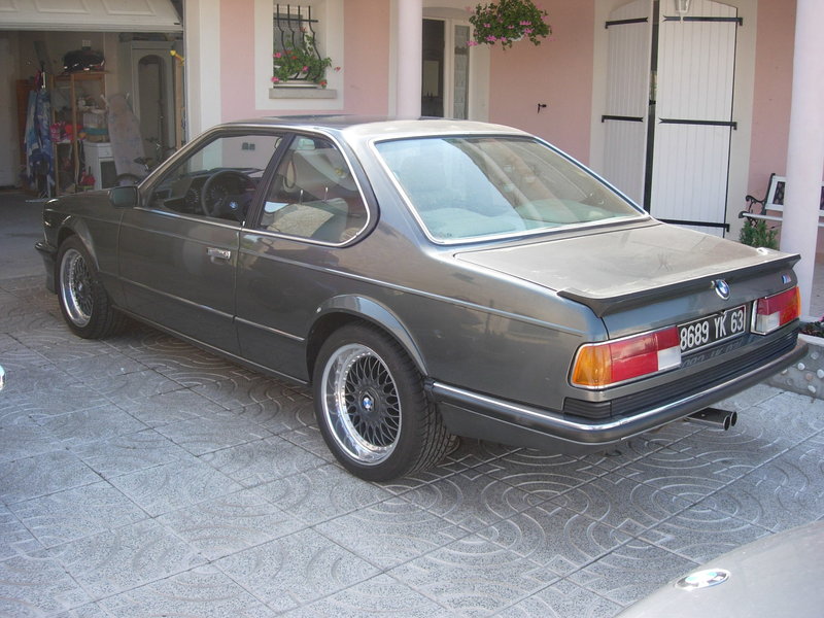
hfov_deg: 49.0
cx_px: 412
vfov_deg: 37.7
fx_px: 905
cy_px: 309
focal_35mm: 38
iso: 79
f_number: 2.8
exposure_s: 1/242
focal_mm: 7.8
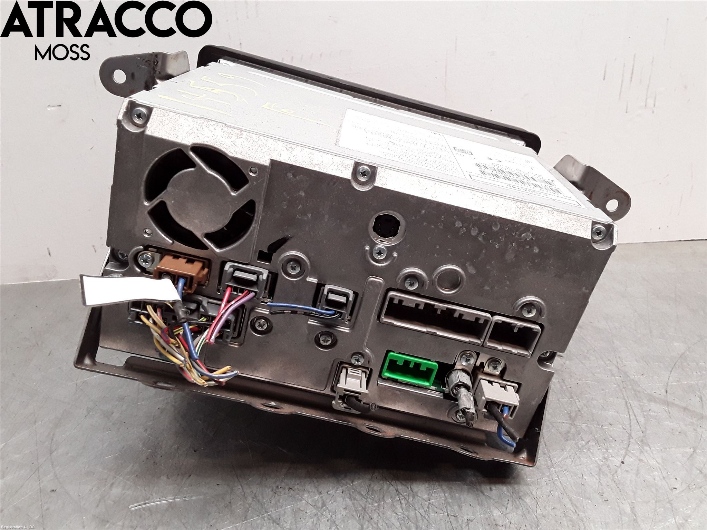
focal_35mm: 28
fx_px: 572
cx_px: 354
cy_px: 265
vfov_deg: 49.7
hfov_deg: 63.4
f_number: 1.9
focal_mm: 2.91
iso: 100
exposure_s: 1/100
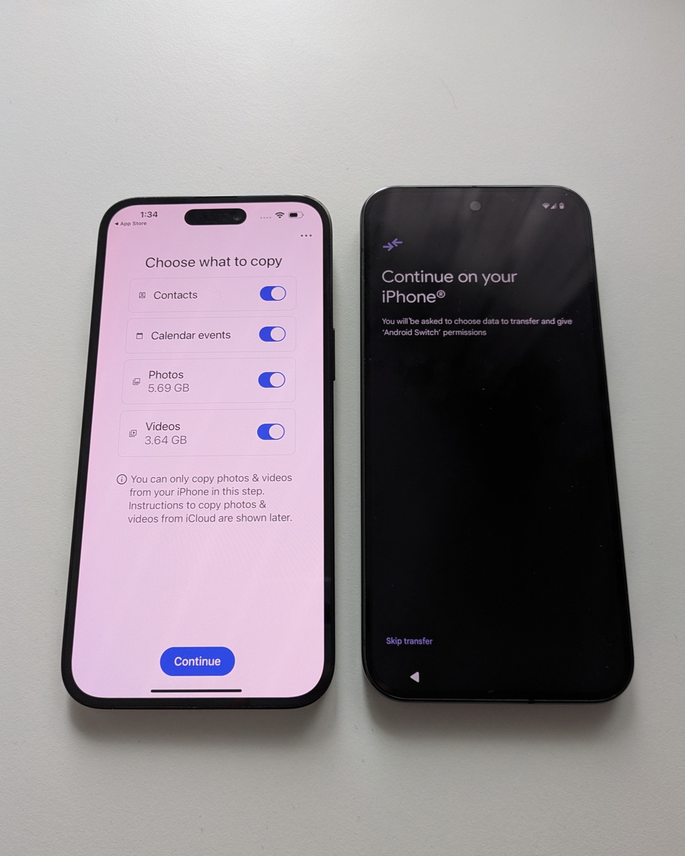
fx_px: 684
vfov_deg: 64.1
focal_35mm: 27
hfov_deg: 53.2
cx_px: 338
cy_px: 433
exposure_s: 1/100
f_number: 1.89
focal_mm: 5.43
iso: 166
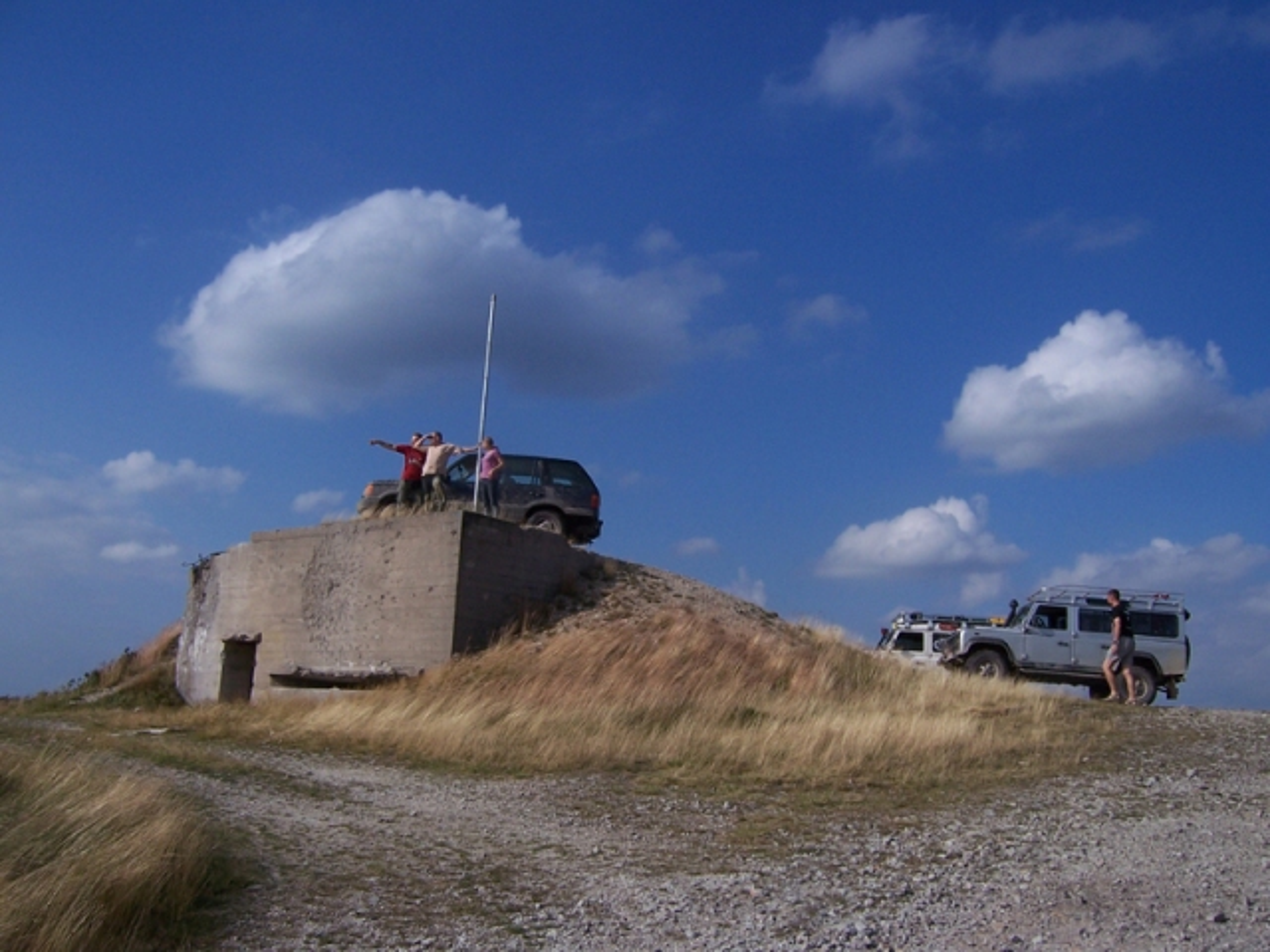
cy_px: 476
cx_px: 635
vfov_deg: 42.9
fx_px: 1211
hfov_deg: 55.4
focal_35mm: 33
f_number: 5.6
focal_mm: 5.5
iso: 80
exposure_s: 1/1000
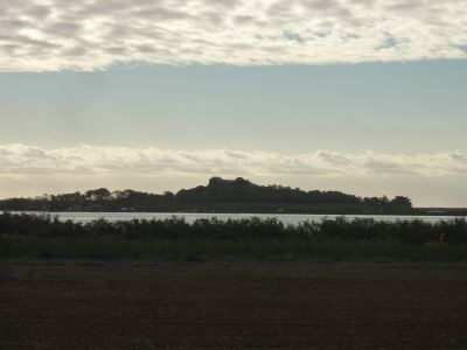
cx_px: 234
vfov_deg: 10.8
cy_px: 175
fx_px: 1848
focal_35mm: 137
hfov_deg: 14.4
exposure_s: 1/800
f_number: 5.6
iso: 125
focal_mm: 22.5
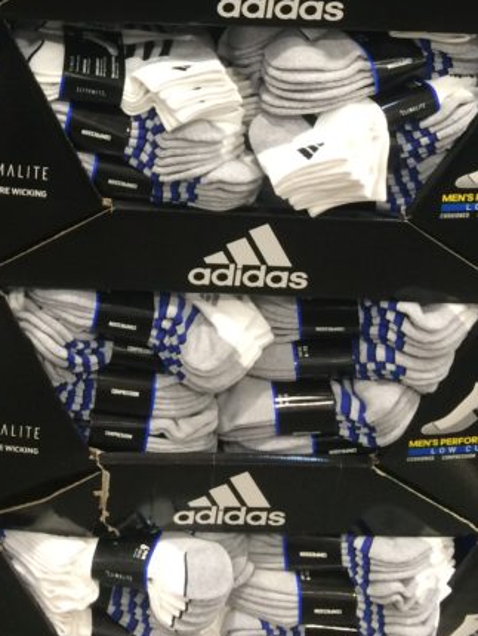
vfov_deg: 25.8
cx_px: 6
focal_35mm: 69
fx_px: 1269
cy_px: -87
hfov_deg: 20.7
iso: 100
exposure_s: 1/30
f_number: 2.2
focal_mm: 4.15
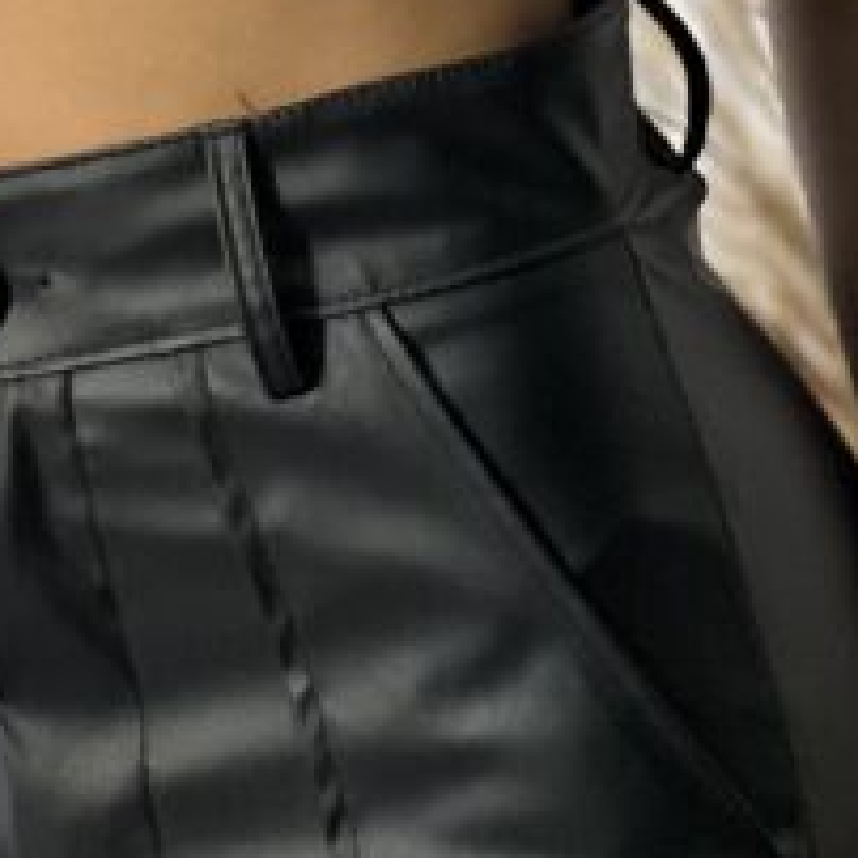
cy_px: -860
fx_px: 8805
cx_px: 0
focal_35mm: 314
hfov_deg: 5.6
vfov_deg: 5.5
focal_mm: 9
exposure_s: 1/120
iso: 160
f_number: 2.8
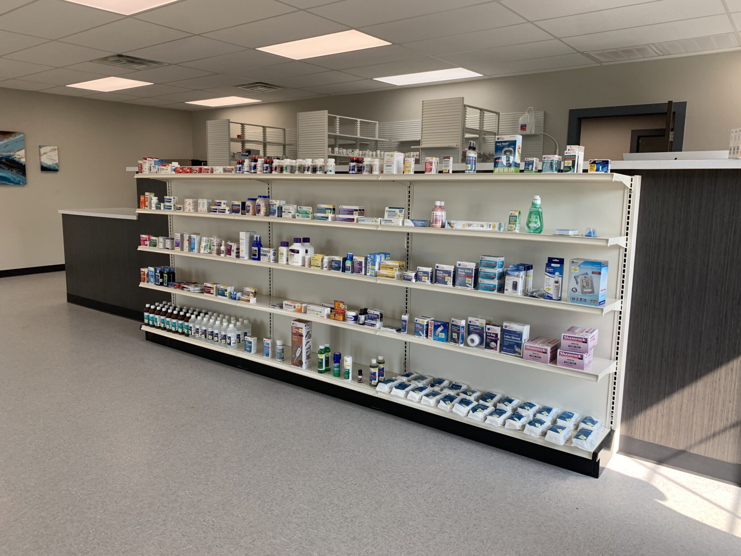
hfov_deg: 67.3
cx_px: 370
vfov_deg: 53.1
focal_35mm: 26
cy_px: 278
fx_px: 557
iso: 25
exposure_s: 1/122
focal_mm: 4.25
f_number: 1.8
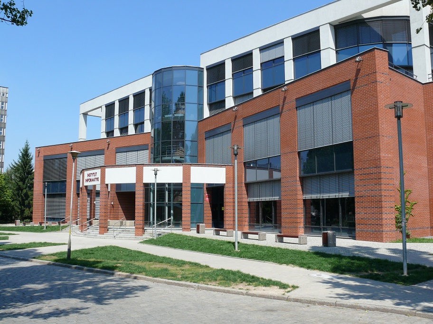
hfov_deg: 52.6
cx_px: 216
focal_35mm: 35
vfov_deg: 40.7
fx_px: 438
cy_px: 162
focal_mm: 7.4
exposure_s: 1/400
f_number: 5.6
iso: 100
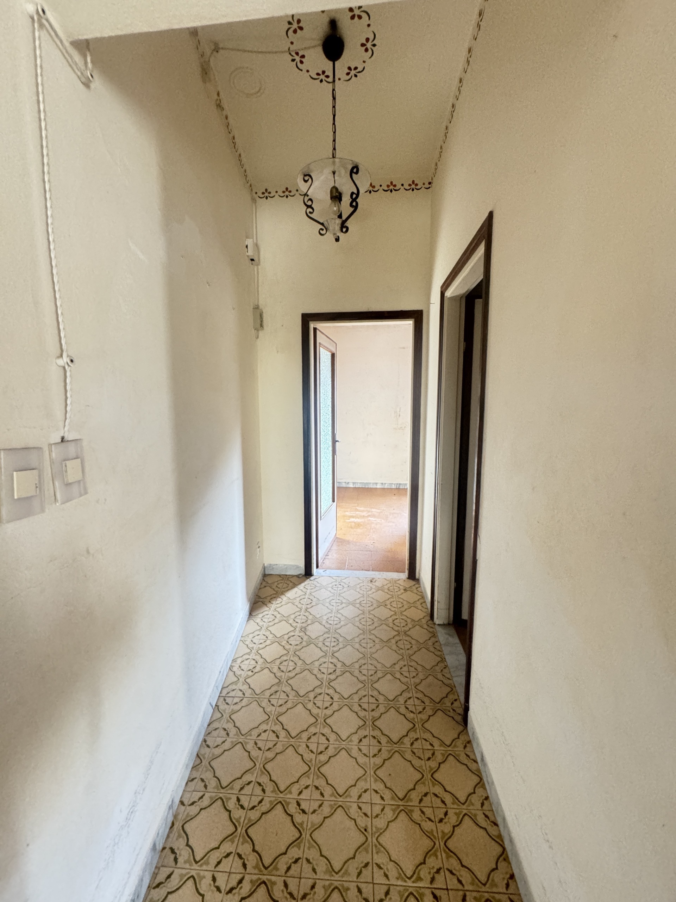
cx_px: 338
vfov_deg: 102.1
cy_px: 451
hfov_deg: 85.7
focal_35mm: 14
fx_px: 365
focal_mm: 2.22
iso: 500
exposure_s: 1/60
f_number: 2.2
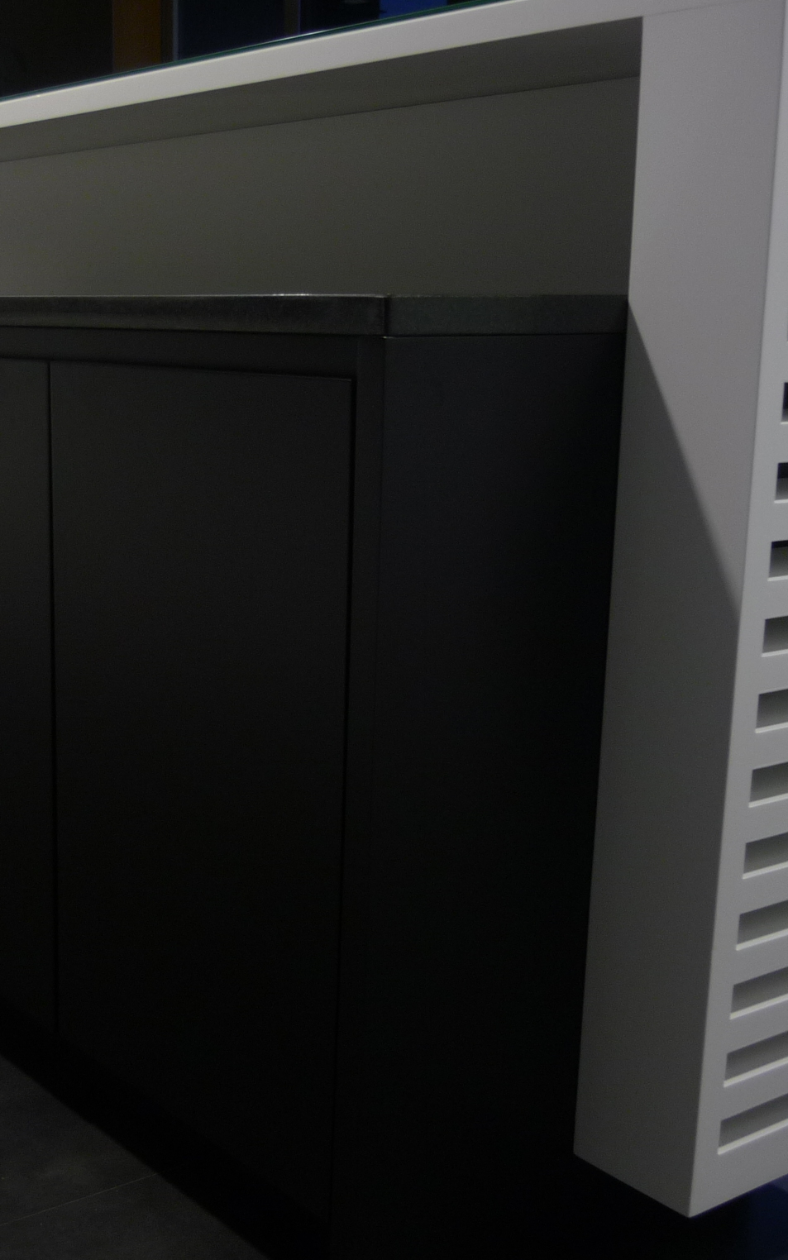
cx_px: 126
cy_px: 632
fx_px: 1614
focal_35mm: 47
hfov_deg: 26.8
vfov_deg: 42.6
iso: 100
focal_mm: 5.5
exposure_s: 1/8
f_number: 2.8
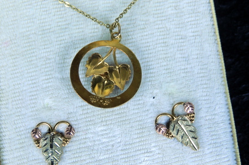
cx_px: 102
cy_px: 64
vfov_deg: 13.5
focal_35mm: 101
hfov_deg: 20.2
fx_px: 698
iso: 200
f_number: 3.9
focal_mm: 13.3
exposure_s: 1/100
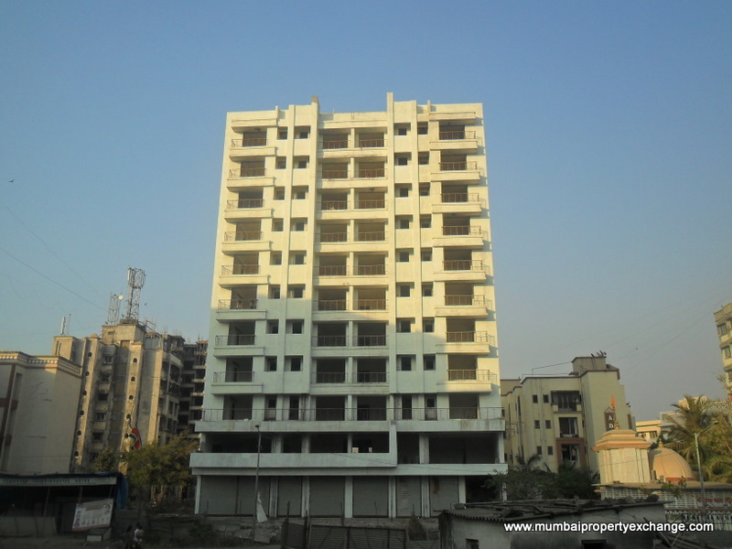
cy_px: 274
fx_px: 677
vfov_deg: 44.2
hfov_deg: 56.8
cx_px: 366
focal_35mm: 32
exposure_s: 1/750
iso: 100
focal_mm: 5.7
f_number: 3.7
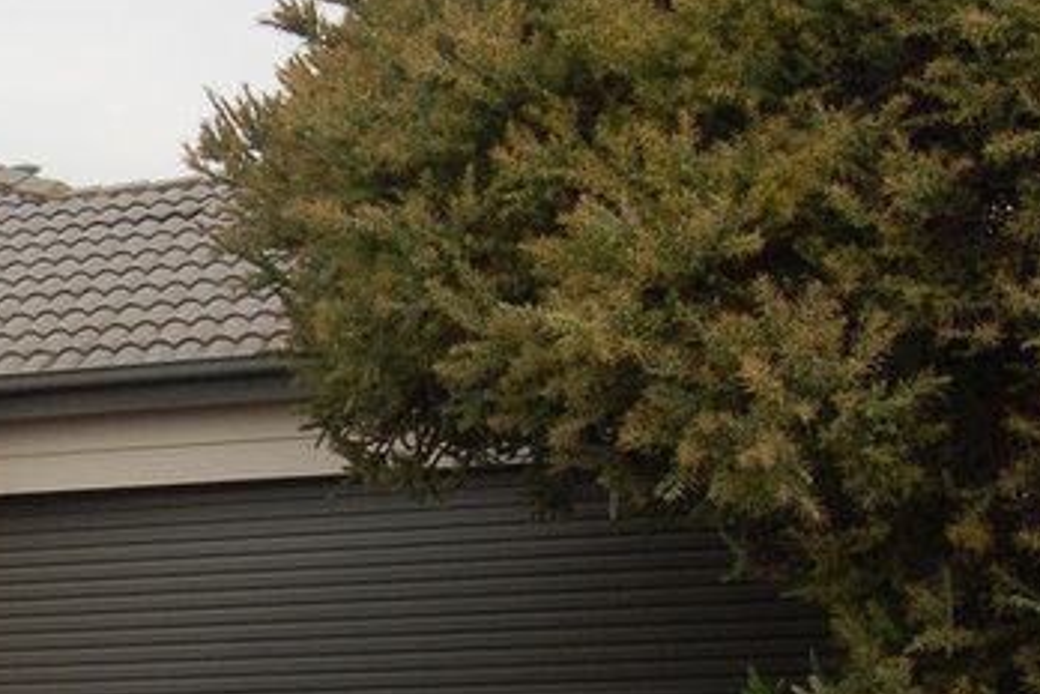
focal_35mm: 97
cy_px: 573
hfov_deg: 19.2
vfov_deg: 14.0
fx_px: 2802
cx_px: -374
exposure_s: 1/250
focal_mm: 22
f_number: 8
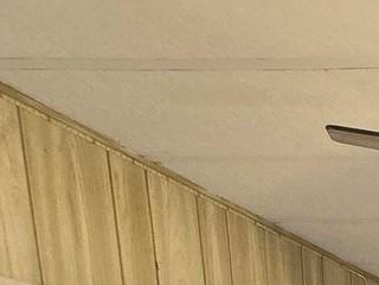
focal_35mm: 65
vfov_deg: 14.5
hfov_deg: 17.6
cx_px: 804
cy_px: 689
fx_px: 712
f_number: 2.2
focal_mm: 2.2
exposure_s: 1/60.2
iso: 125
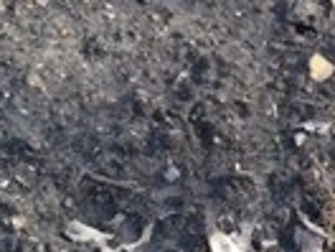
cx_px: 434
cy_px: 120
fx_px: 1365
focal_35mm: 141
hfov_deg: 13.5
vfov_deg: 10.5
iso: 32
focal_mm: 4.15
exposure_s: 1/120
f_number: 2.2
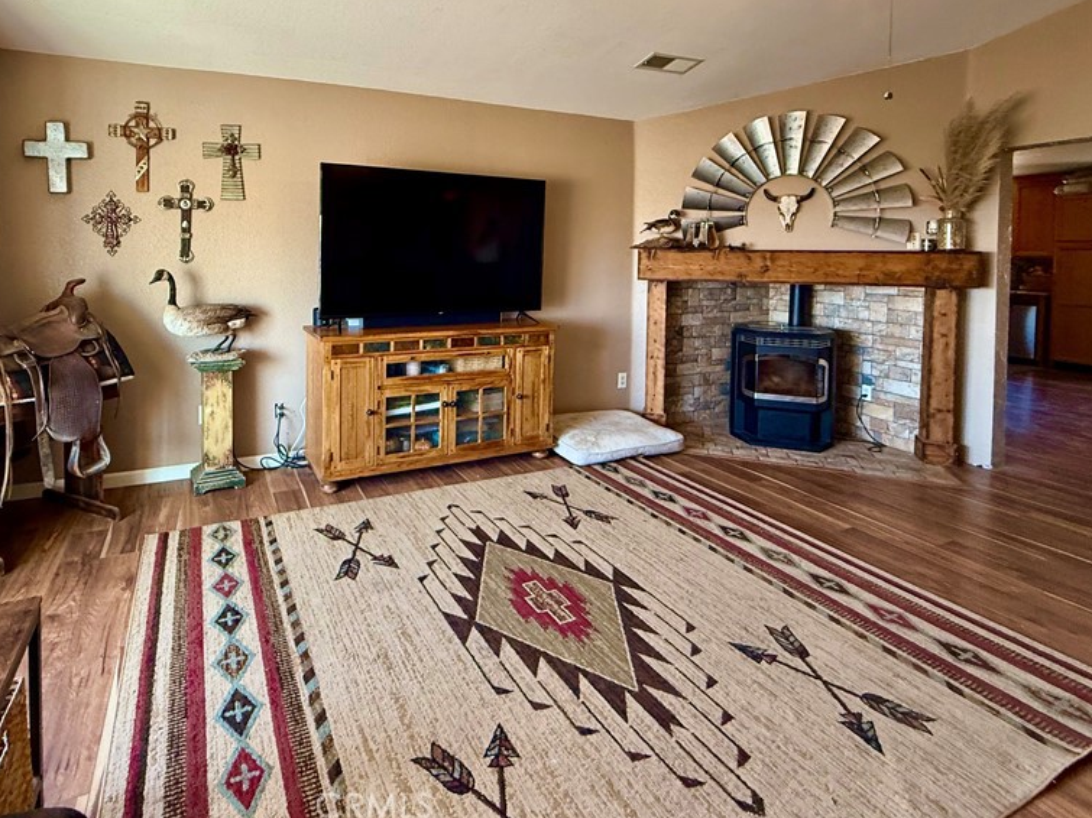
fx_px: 599
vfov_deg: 66.8
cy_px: 272
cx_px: 453
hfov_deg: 83.9
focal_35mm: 19
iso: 250
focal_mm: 2.22
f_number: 2.2
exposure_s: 1/60
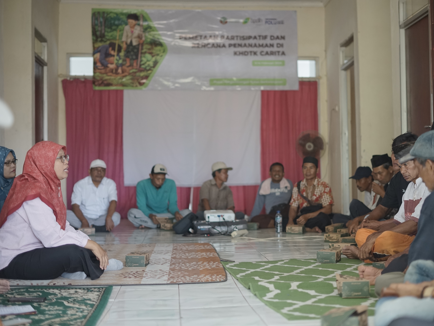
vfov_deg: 26.6
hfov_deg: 34.9
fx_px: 690
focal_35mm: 55
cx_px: 238
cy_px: 166
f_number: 1.8
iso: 1000
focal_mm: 50
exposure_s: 1/400
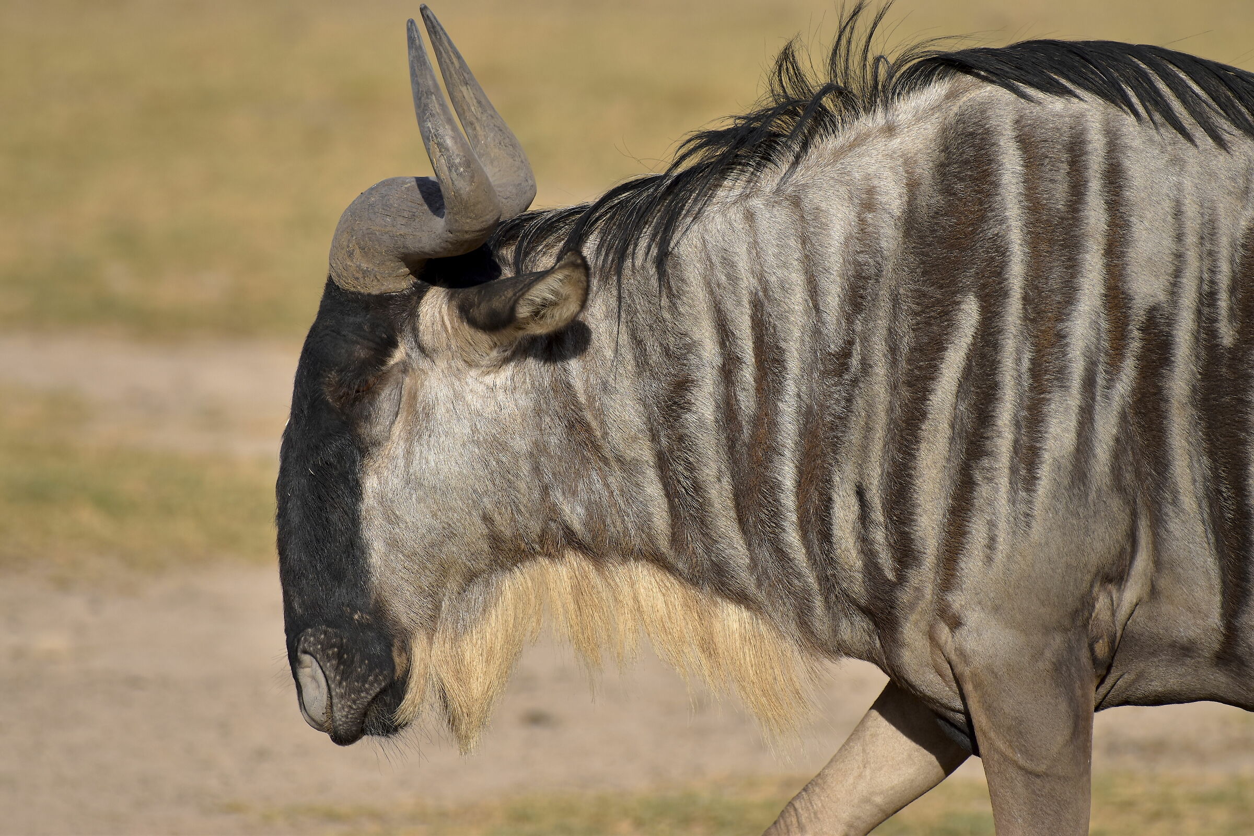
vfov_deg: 1.8
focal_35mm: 750
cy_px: 418
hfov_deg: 2.7
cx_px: 627
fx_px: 26123
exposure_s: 1/1250
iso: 160
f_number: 6.3
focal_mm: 500
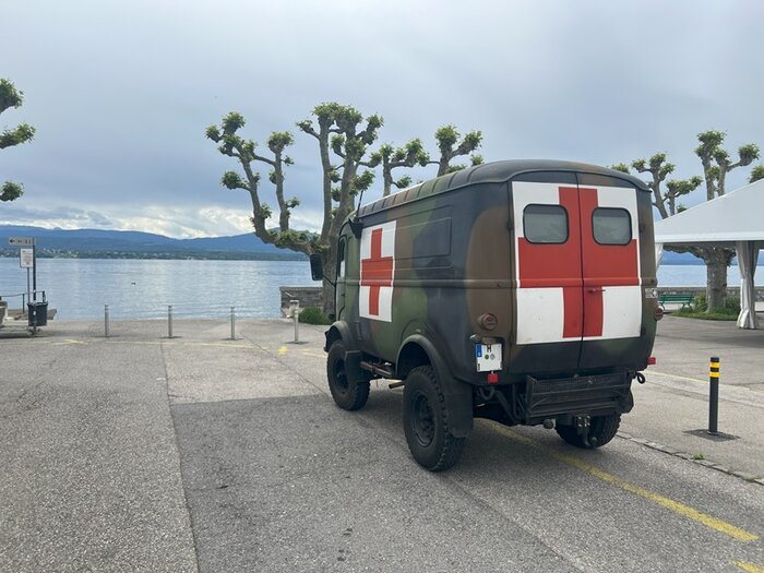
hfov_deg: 67.3
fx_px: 574
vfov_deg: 53.1
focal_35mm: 26
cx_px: 382
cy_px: 286
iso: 50
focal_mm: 5.7
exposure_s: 1/4115
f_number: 1.5
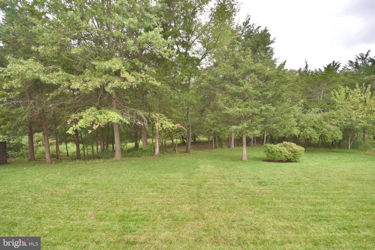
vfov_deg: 77.3
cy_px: 125
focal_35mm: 15
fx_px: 156
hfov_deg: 100.4
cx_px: 188
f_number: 7.1
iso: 250
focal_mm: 10
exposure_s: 1/200
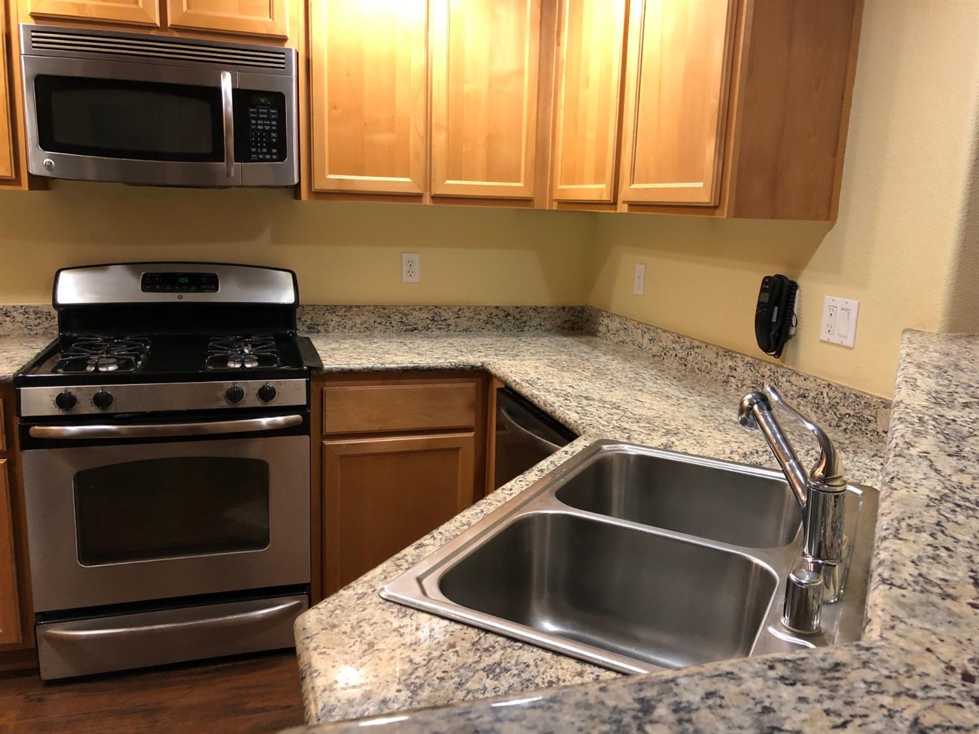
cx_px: 490
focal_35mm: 28
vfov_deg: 49.7
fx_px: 792
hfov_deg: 63.5
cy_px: 367
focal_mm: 4
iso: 64
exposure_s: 1/15
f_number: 1.8
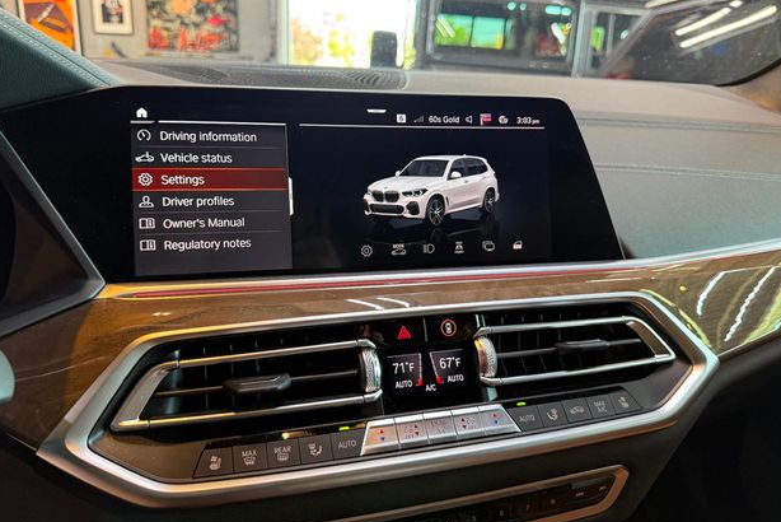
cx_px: 384
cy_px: 243
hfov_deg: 69.4
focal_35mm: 26
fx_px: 564
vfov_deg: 49.6
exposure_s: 1/60
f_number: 1.78
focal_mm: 6.76
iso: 250
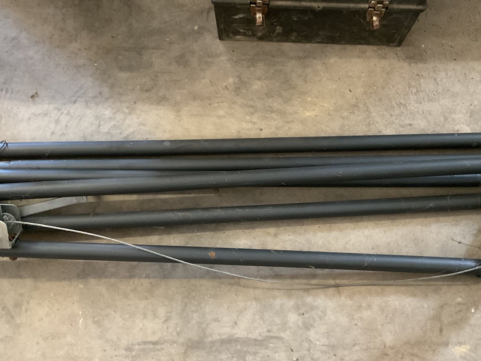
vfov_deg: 35.9
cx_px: 244
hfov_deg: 46.8
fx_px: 556
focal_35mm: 40
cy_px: 206
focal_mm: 3
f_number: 1.8
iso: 400
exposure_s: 1/30
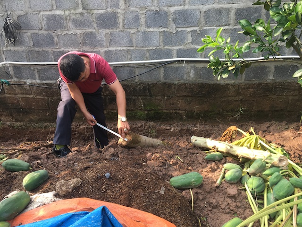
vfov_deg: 48.2
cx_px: 151
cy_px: 114
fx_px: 253
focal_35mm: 29
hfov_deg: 61.7
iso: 25
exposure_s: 1/159
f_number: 2.2
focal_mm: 4.15
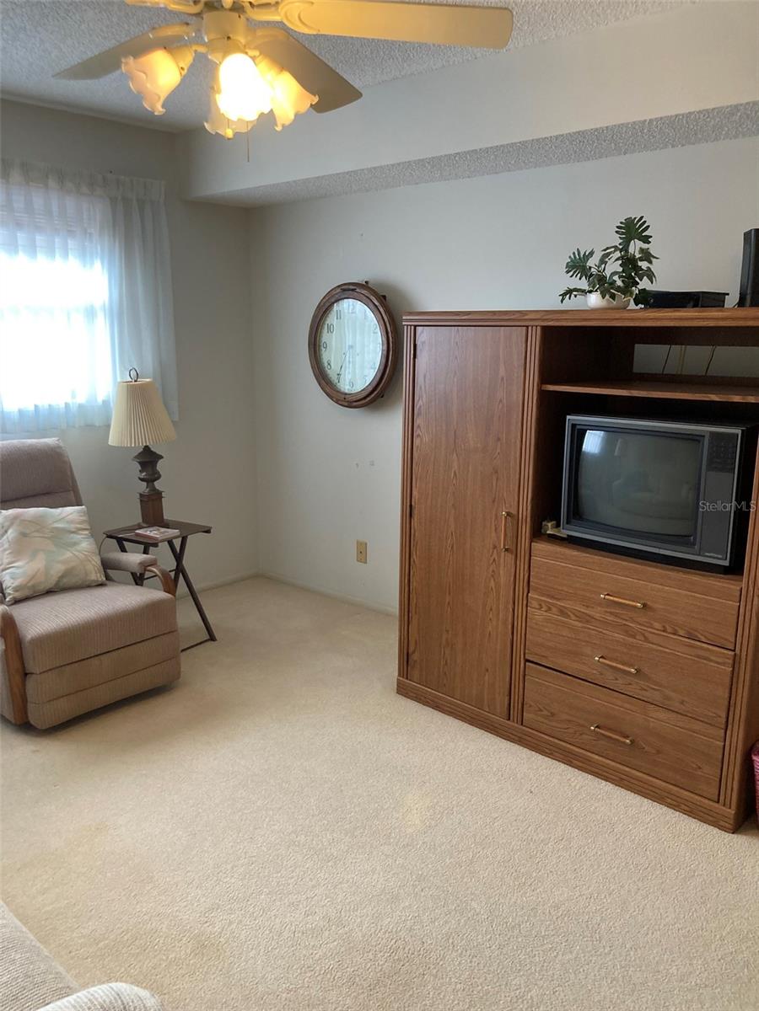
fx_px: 819
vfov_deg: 63.4
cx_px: 380
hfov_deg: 49.7
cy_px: 506
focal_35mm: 28
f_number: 1.8
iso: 160
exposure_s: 1/60
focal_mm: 3.99
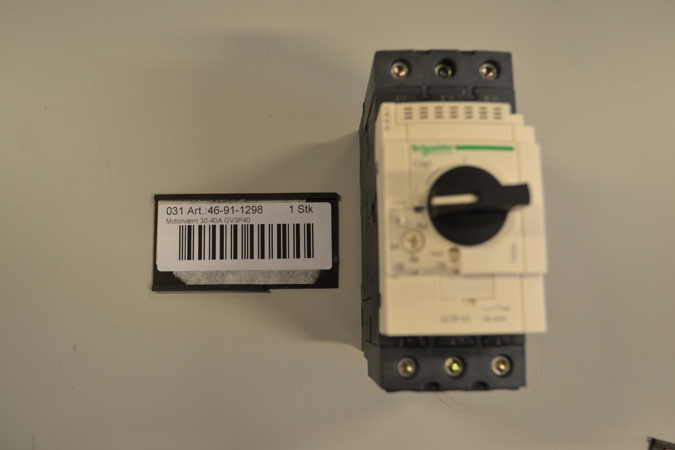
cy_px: 225
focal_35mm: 33
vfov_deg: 40.0
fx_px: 619
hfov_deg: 57.2
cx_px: 338
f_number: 4
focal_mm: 22
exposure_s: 1/50
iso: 400
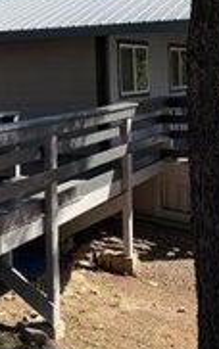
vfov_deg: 28.9
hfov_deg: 18.3
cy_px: 89
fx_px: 667
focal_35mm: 70
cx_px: 17
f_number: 1.78
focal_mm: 6.76
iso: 80
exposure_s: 1/1901
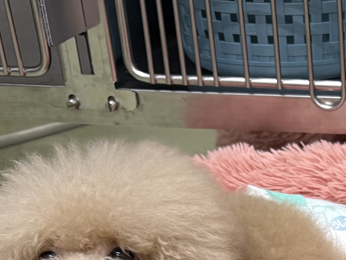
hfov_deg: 15.8
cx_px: 487
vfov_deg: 11.7
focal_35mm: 116
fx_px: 1159
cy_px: 482
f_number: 1.6
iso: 80
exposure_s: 1/121
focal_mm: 5.96
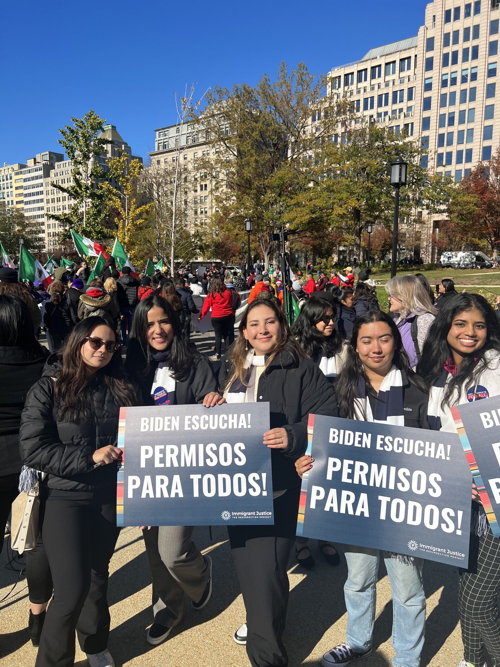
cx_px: 250
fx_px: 501
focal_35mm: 26
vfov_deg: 67.3
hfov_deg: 53.1
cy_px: 334
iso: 50
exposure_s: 1/3831
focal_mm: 5.7
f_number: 1.5
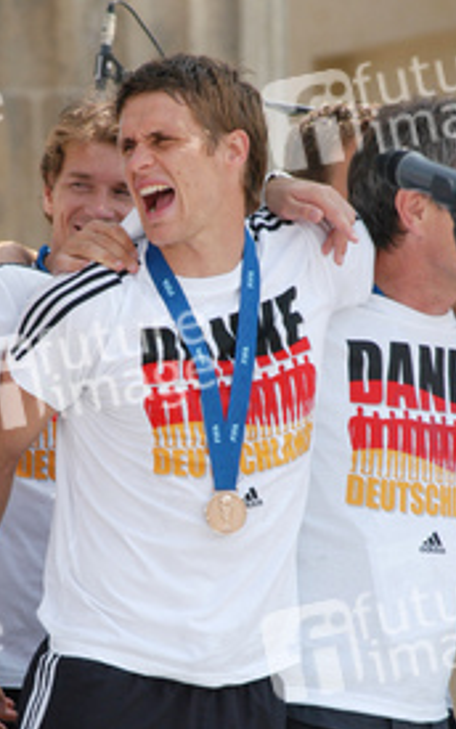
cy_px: 506
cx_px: 156
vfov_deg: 4.7
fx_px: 8824
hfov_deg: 3.0
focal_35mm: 444
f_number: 9
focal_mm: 200
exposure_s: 1/320
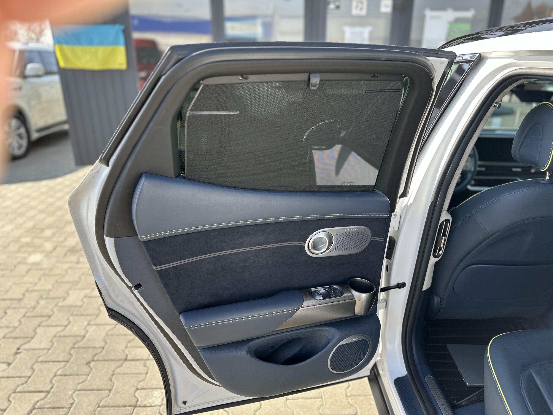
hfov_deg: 71.6
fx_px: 383
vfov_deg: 56.8
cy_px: 208
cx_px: 276
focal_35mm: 24
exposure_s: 1/623
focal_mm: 6.86
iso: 80
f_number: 1.78
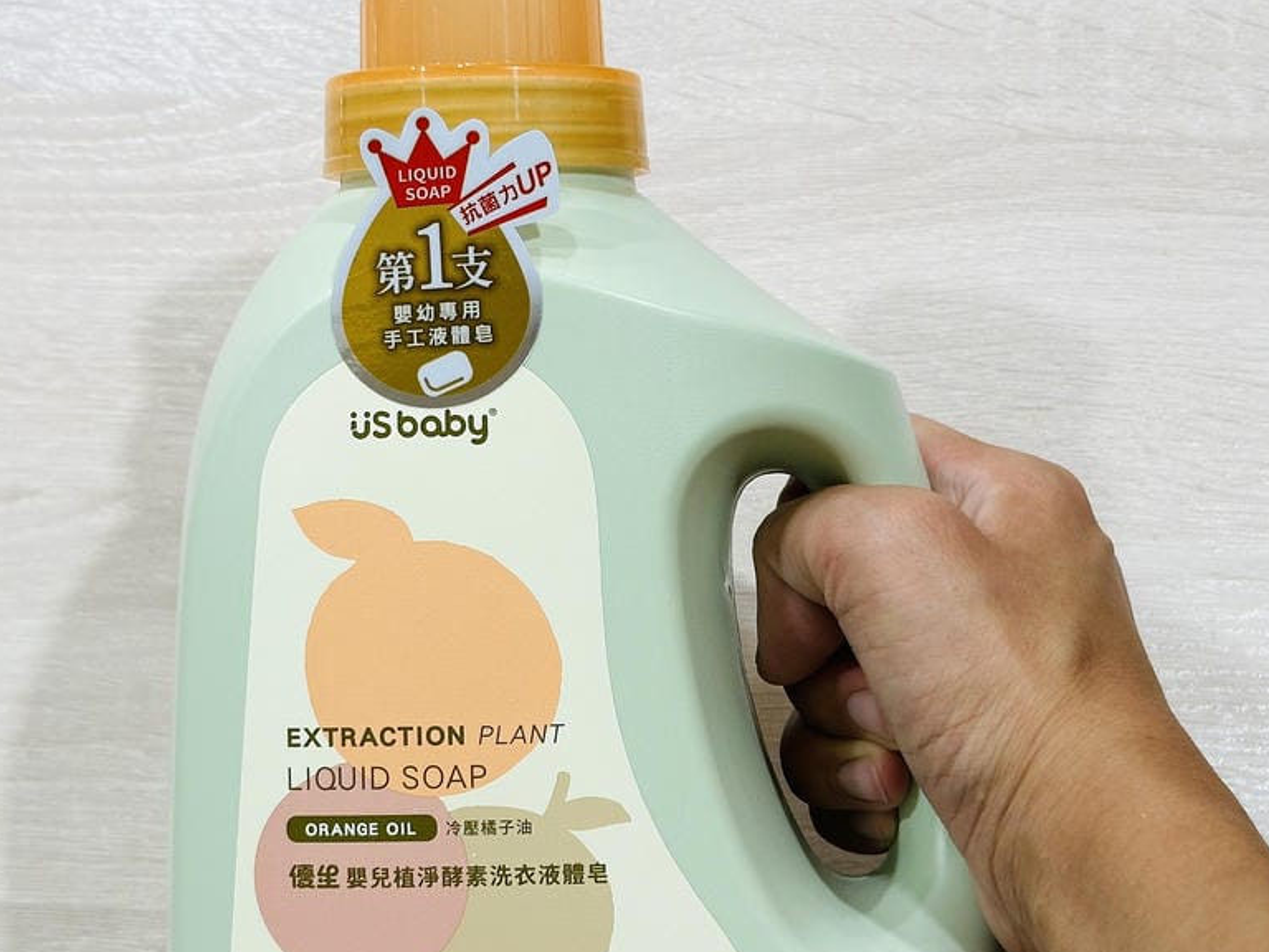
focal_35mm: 75
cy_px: 570
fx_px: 2749
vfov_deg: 19.6
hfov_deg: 26.0
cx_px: 664
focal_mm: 6.86
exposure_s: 1/60
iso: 80
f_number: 1.78
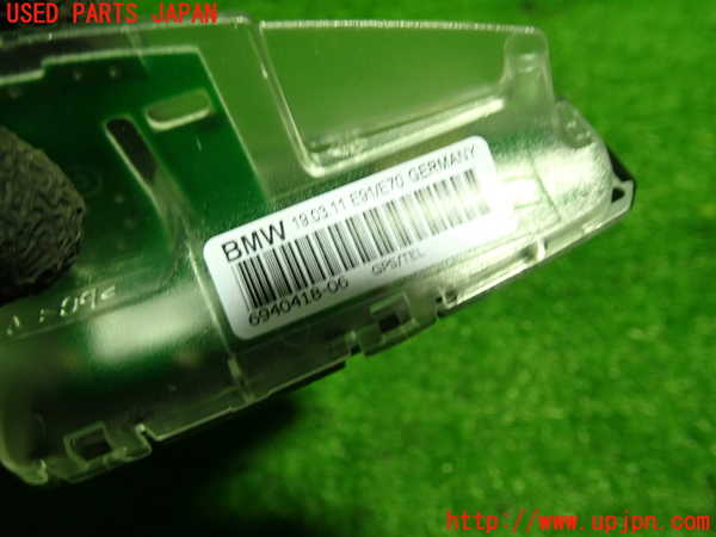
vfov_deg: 46.8
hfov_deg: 60.0
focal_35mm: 30
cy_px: 268
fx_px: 621
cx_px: 358
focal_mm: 5.4
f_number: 2.3
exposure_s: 1/30
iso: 200
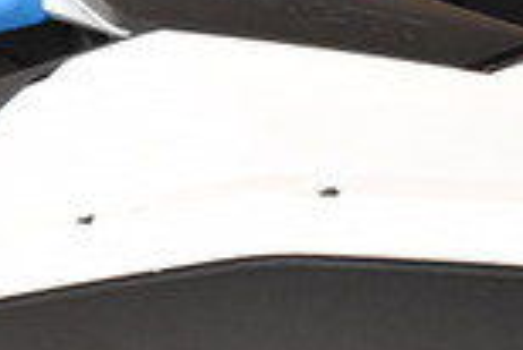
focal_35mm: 180
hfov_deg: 11.4
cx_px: 231
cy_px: -150
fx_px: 2612
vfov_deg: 7.5
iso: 5000
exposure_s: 1/125
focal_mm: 23
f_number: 4
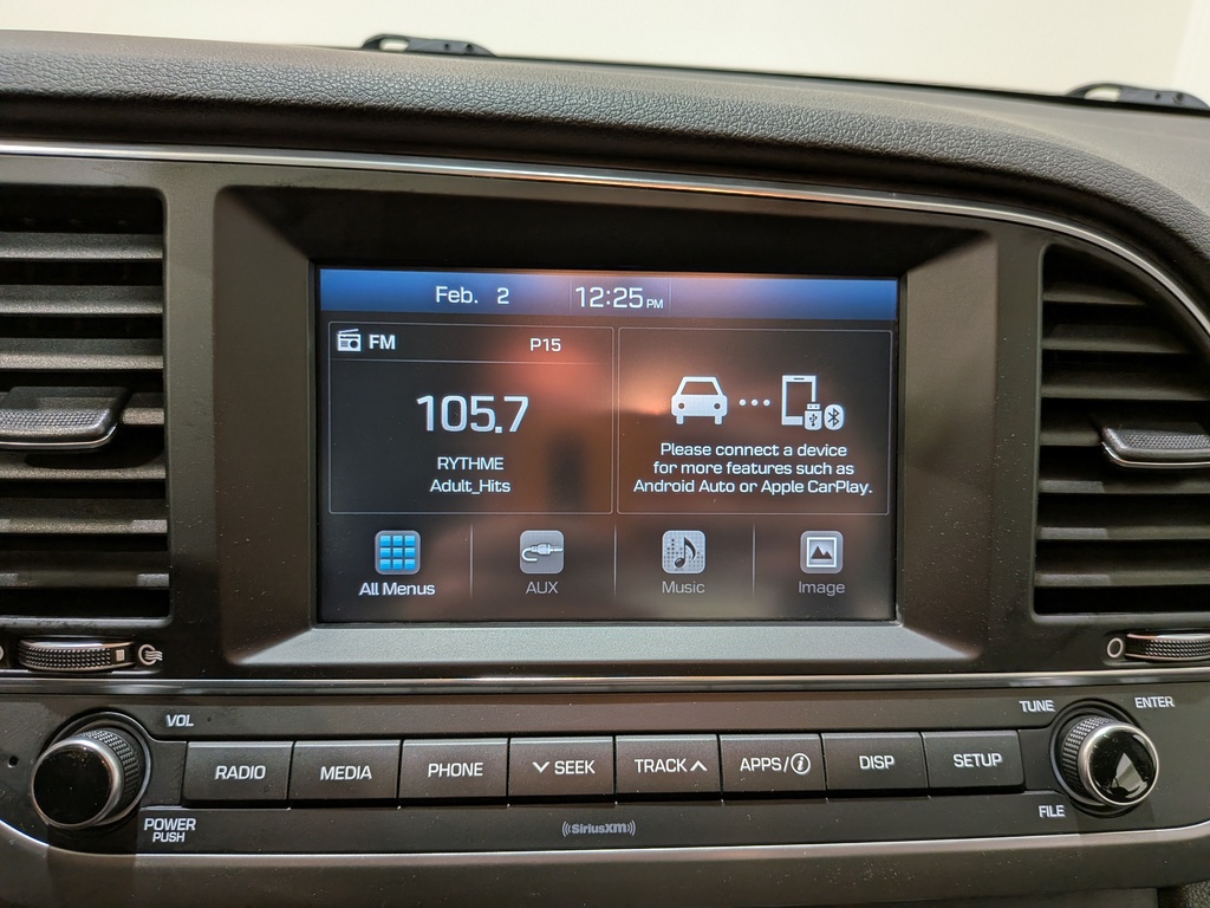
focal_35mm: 24
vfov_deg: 56.8
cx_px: 605
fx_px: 839
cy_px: 454
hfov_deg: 71.6
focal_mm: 4.53
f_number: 1.7
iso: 171
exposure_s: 1/60
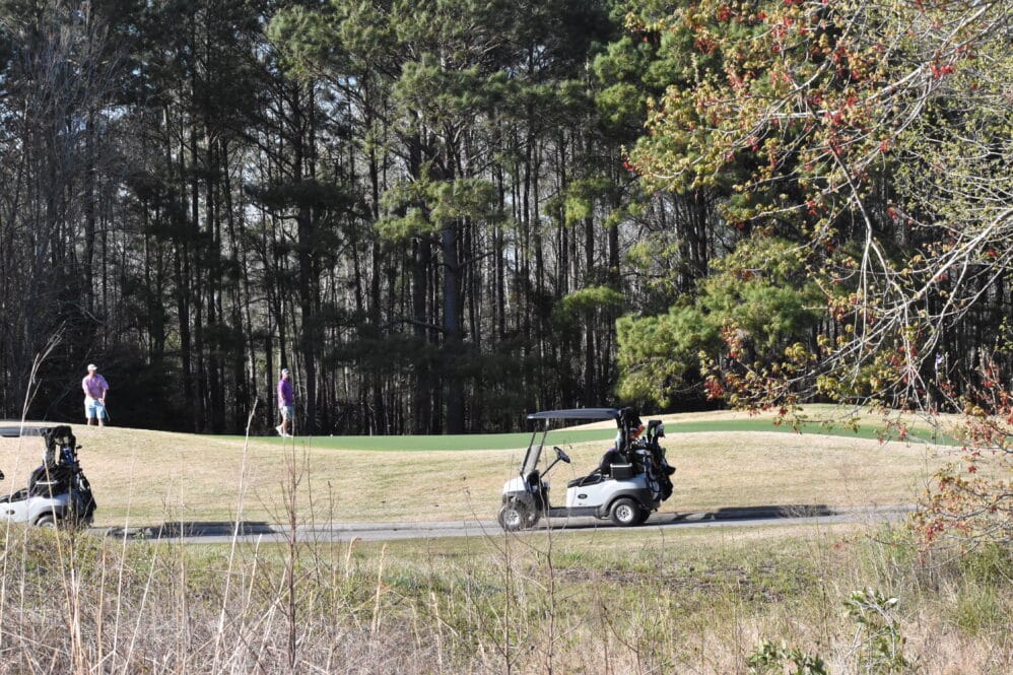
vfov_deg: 13.0
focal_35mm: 105
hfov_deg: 19.5
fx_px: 2954
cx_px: 506
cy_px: 338
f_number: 10
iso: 3200
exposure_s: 1/2000
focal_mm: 70
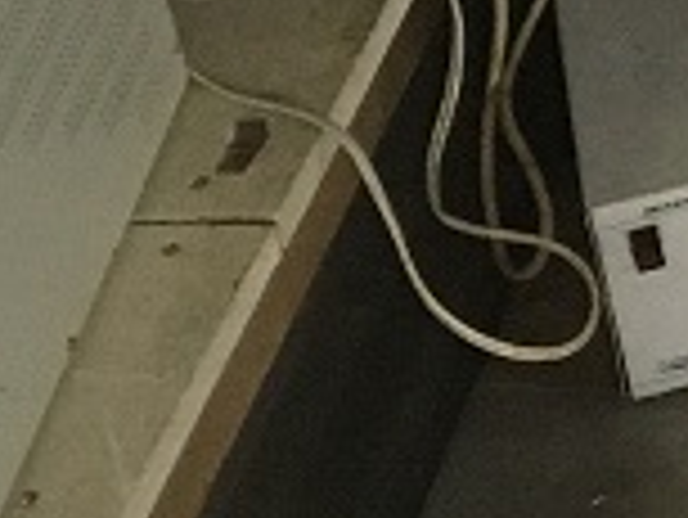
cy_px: -550
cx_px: 1722
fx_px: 3799
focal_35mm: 191
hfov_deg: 9.2
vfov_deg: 7.5
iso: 125
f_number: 2.2
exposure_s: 1/30
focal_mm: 4.15
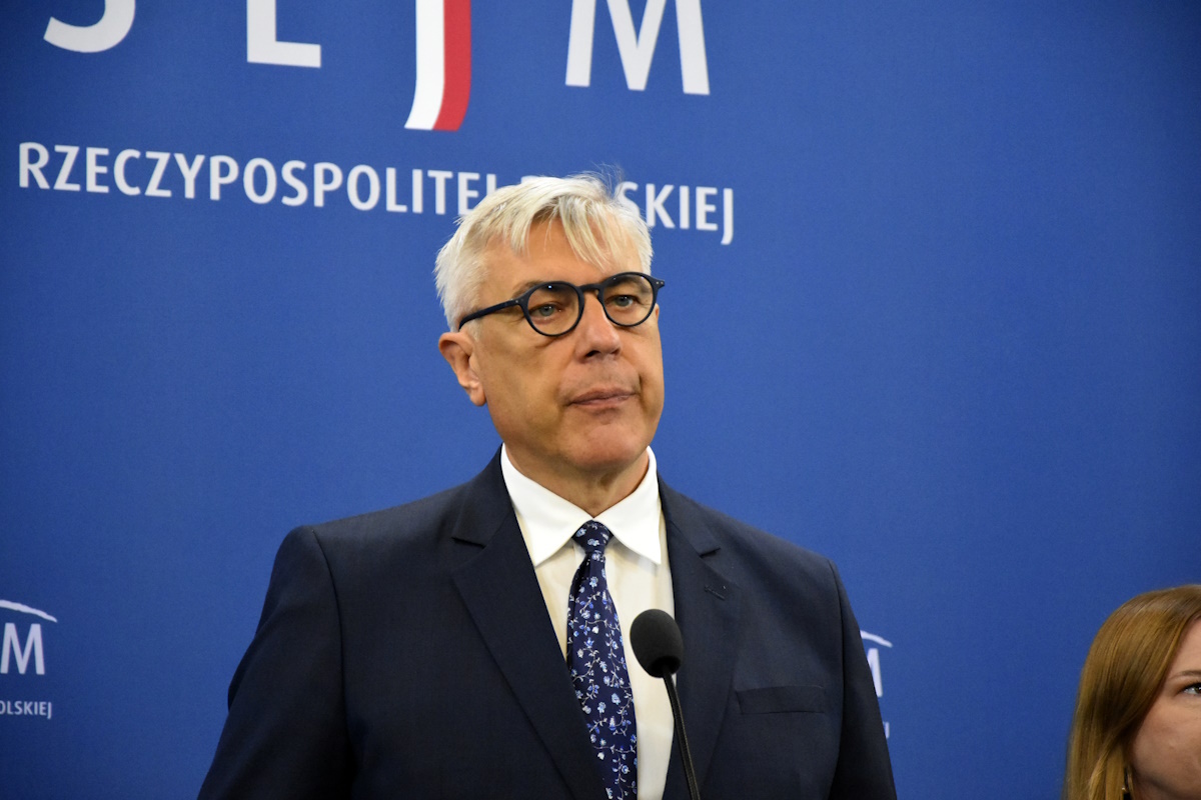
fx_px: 5254
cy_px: 400
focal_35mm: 158
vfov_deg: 8.7
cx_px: 600
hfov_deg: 13.0
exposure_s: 1/250
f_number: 5.6
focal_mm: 105
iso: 6400
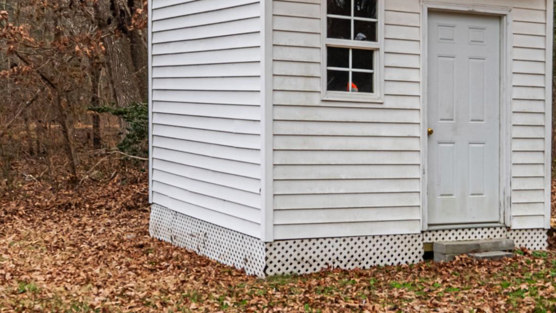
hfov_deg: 32.2
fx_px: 958
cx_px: 360
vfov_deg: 18.5
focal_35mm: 65
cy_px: 118
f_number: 8
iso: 400
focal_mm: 35
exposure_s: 1/200
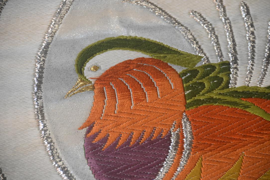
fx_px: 2813
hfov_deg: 5.5
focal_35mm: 375
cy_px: 90
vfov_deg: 3.7
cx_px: 135
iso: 2200
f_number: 6.3
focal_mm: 250
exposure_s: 1/125
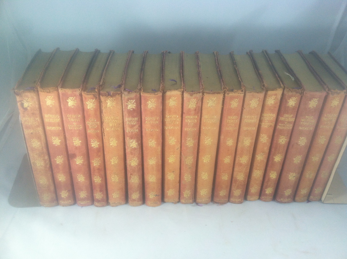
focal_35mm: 35
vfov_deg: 40.6
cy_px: 130
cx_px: 174
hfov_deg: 52.7
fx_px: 350
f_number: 2.8
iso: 80
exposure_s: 1/24
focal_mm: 3.85
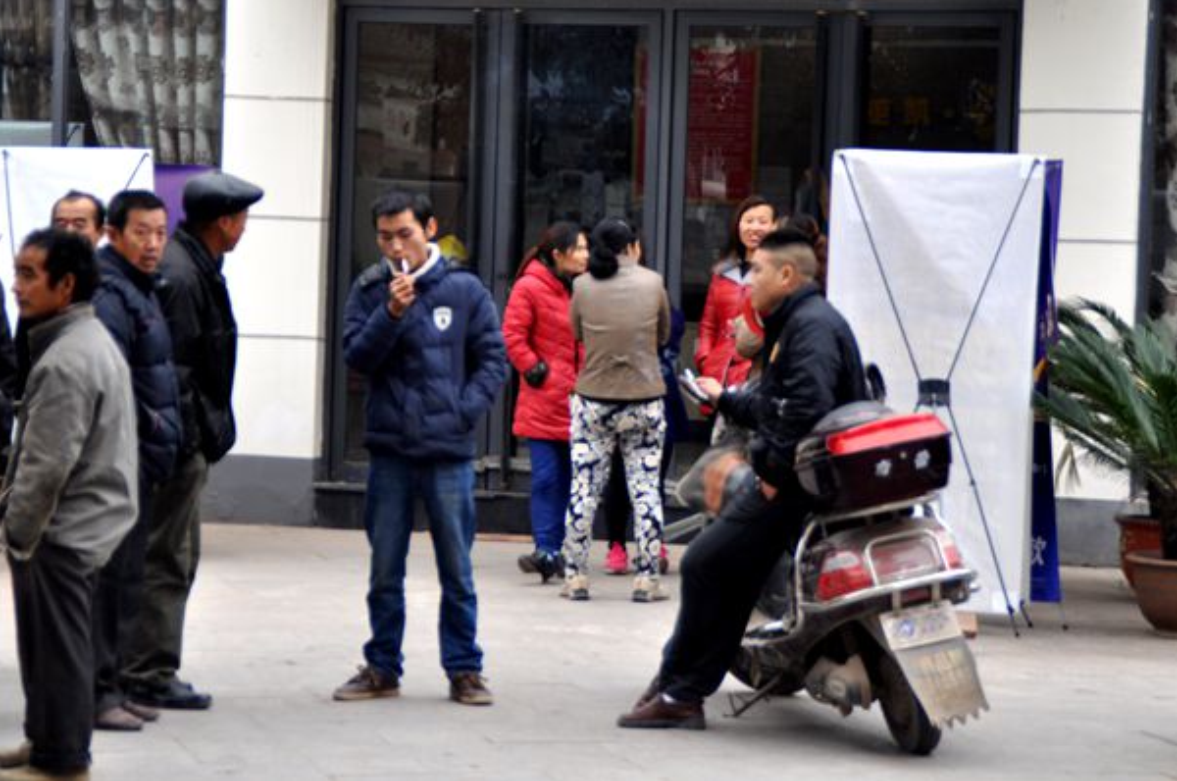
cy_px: 262
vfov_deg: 12.2
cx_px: 500
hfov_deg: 18.3
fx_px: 3656
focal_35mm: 112
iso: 200
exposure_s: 1/60
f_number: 5
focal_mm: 56
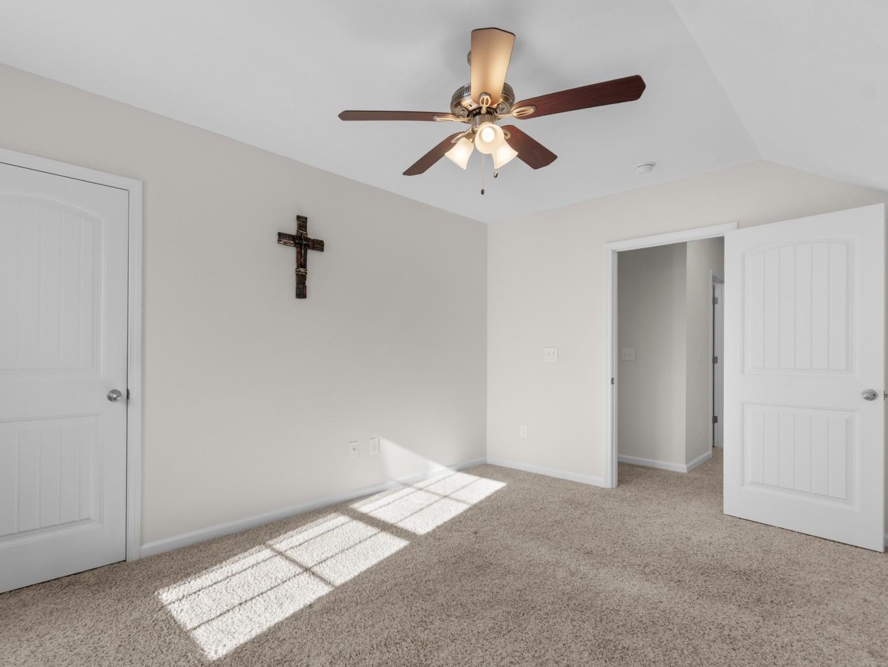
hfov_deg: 90.7
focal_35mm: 17
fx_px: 436
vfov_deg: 74.7
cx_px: 401
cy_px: 340
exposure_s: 1/13
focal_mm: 10
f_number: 4.5
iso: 100
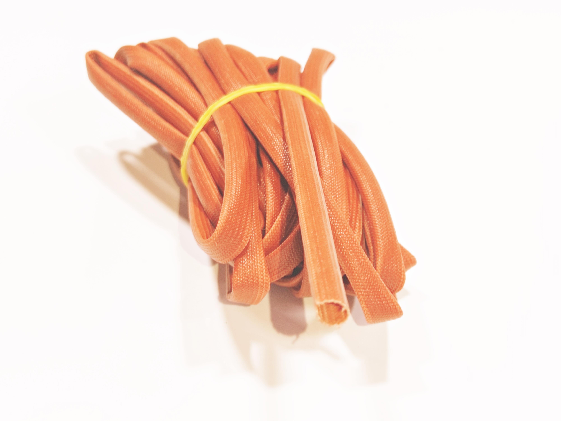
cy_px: 210
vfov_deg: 53.1
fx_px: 421
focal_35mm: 26
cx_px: 280
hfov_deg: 67.3
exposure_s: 1/33
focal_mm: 4.74
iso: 188
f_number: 1.79
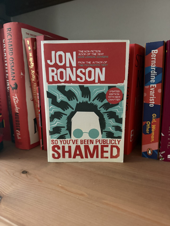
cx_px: 85
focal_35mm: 24
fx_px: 157
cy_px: 113
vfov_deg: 71.6
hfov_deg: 56.8
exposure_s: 1/32
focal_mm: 6.76
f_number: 1.78
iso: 1000
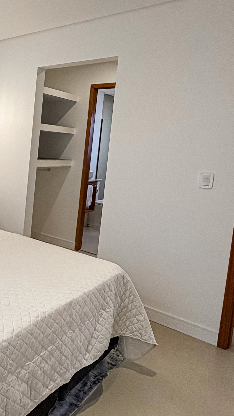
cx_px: -62
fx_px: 342
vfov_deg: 62.1
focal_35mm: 31
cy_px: 168
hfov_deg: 30.6
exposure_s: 1/120
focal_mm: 2.22
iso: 160
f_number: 2.2
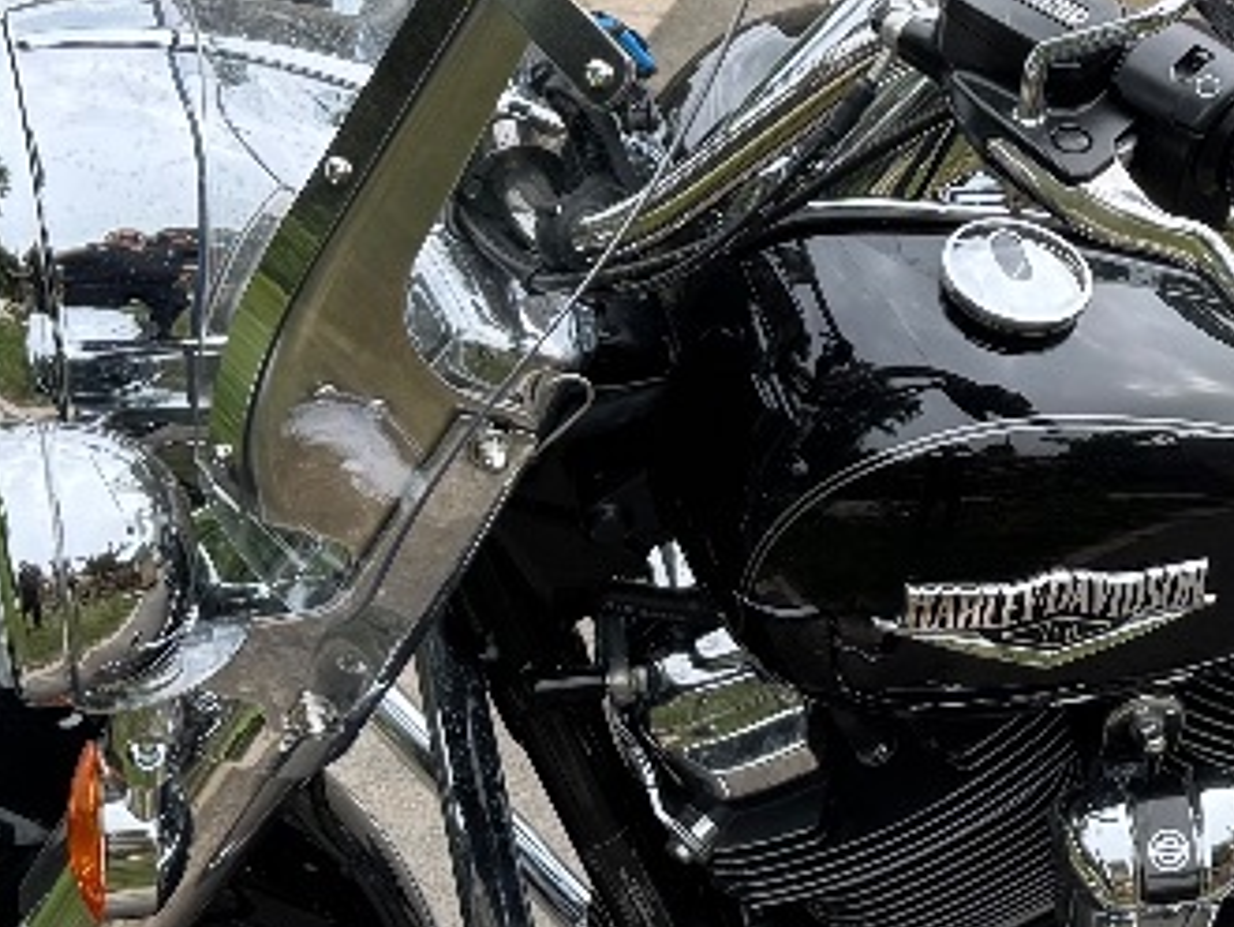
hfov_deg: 20.1
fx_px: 3318
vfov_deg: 15.9
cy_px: 467
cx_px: 1372
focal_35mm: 93
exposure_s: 1/730
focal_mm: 6.76
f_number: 1.78
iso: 80
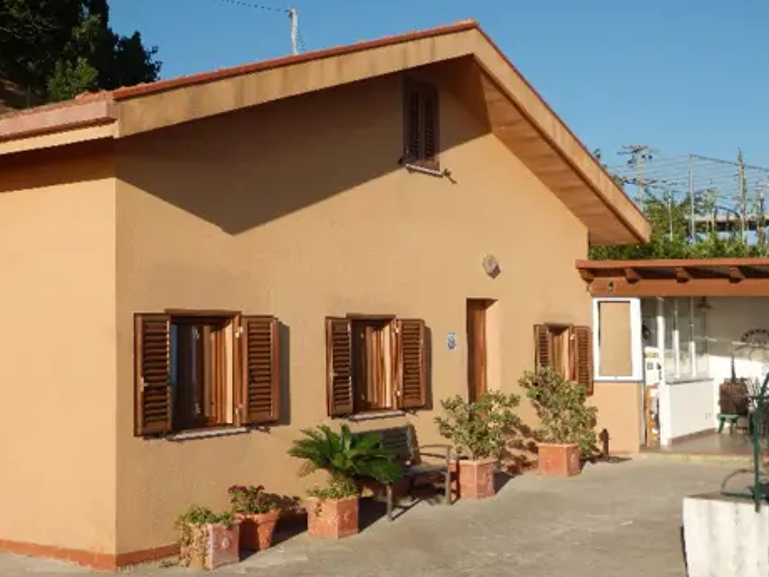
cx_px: 393
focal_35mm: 47
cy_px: 279
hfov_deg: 40.4
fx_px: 1044
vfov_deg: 30.9
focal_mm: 8
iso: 80
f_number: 3.8
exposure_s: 1/800
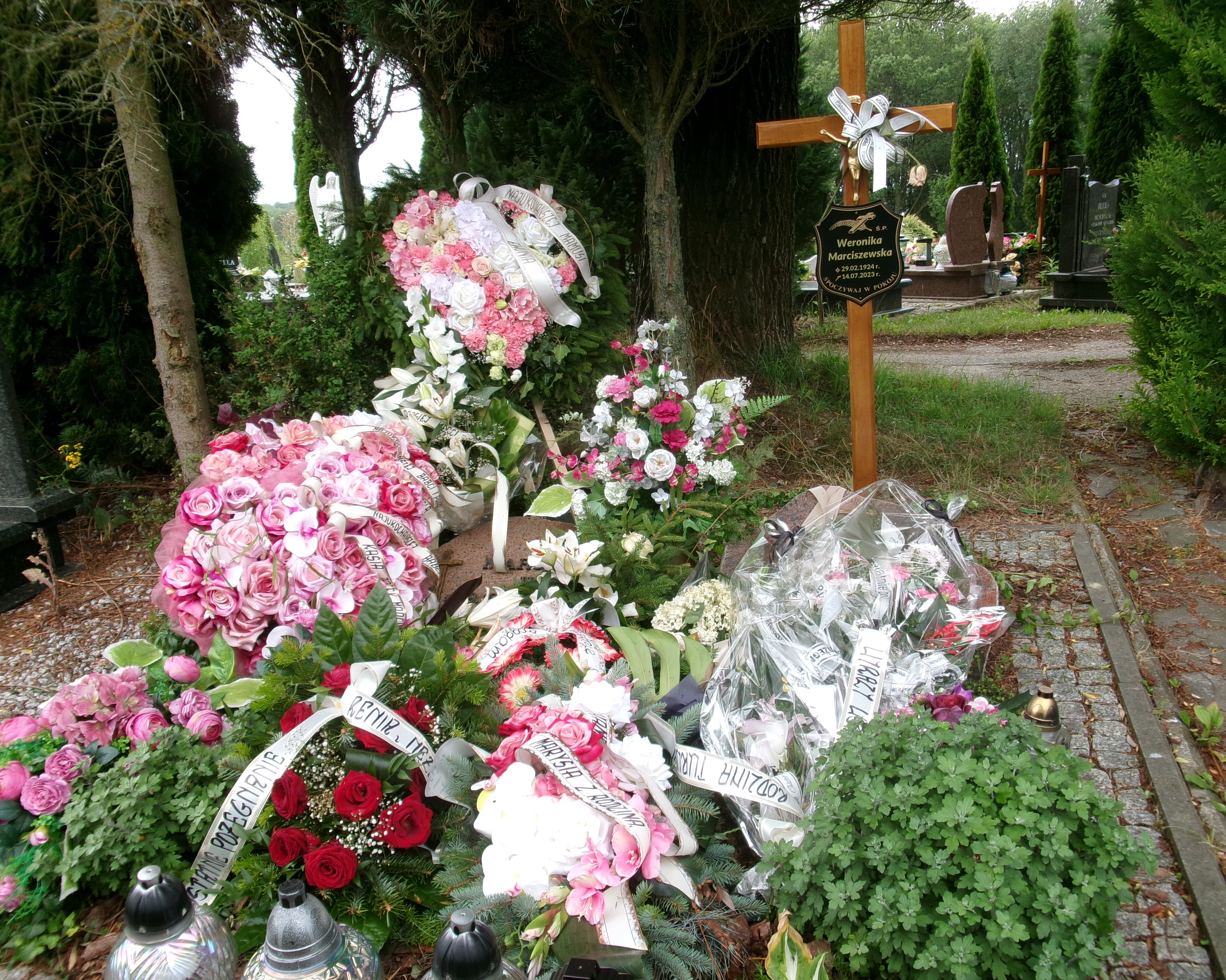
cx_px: 629
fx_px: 1088
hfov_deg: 58.8
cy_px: 493
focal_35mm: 30
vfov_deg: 48.5
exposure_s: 1/110
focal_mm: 5.1
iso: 100
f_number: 3.9
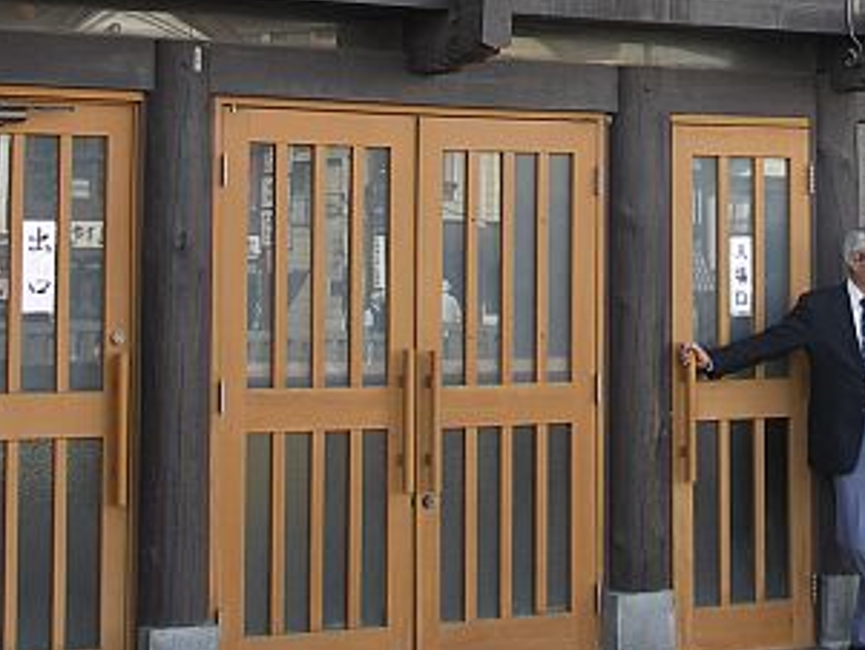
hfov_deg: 28.2
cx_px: 632
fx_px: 1700
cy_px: 66
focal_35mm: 68
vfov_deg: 21.2
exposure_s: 1/100
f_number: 3.2
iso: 50
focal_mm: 8.3
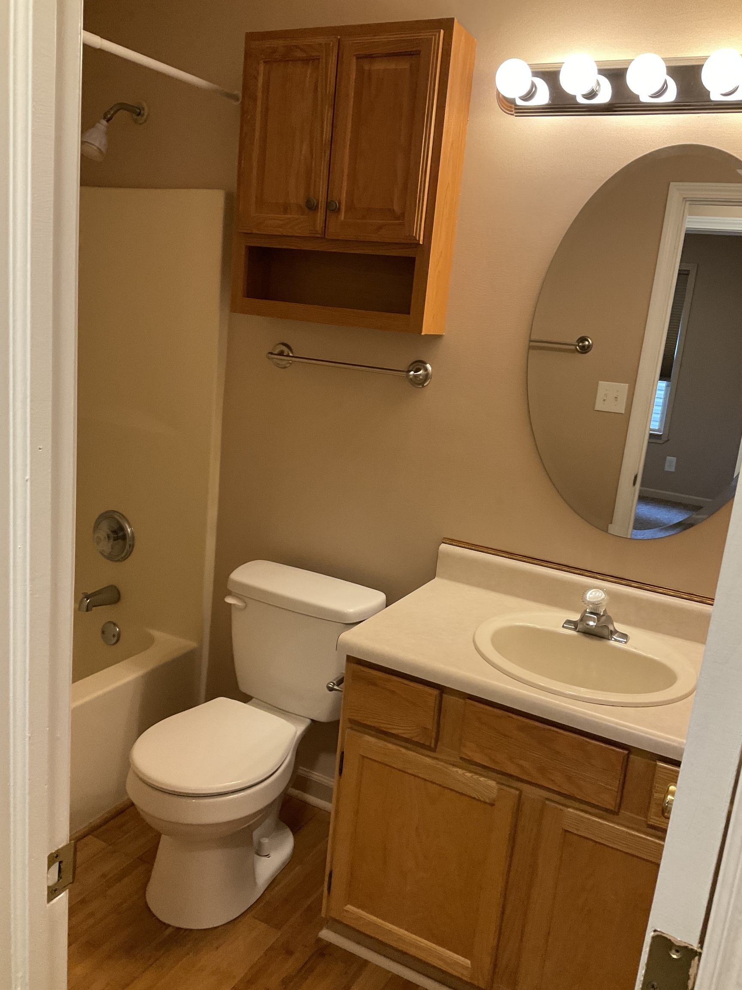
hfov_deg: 48.2
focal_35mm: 29
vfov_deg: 61.7
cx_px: 371
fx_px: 829
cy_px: 495
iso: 160
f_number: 1.8
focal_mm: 3
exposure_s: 1/60
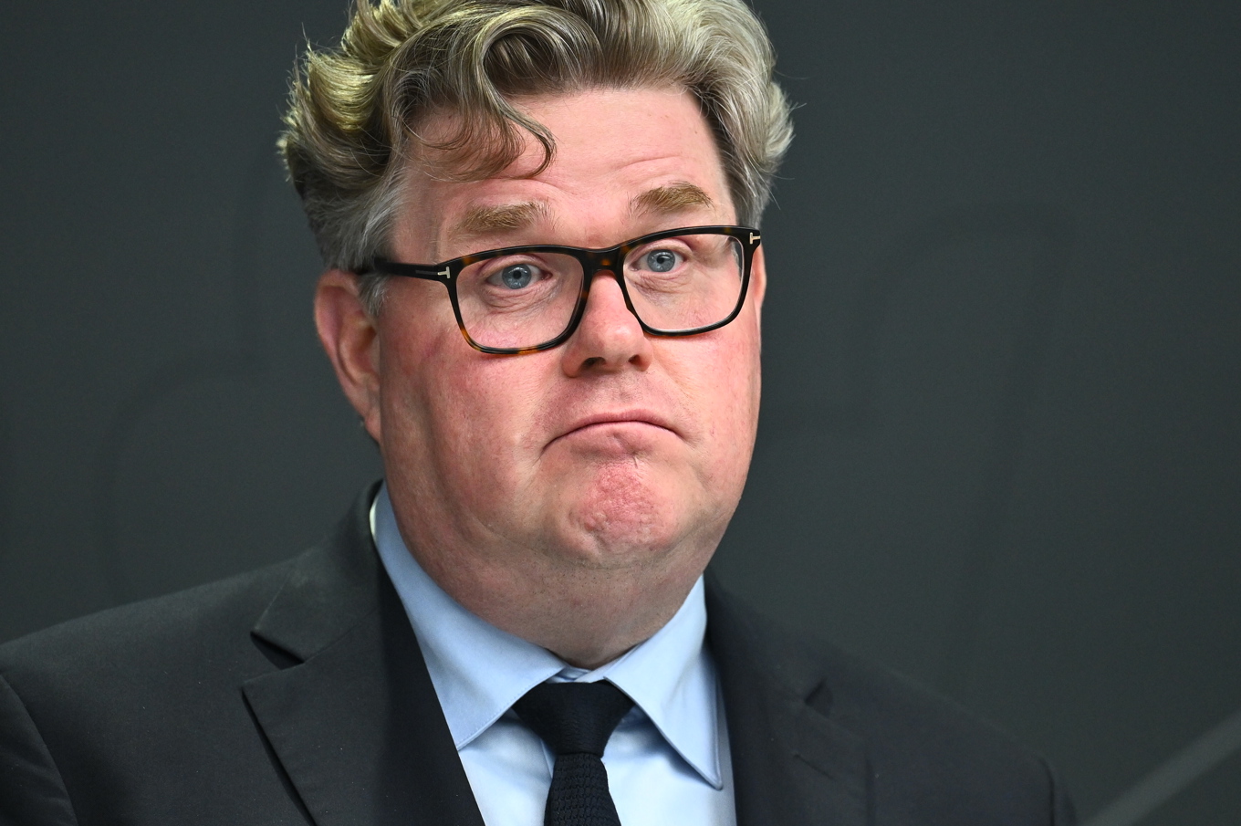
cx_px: 620
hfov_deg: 10.3
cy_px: 413
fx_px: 6890
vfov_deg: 6.9
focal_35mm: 200
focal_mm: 200
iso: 2000
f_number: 2.8
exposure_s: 1/640
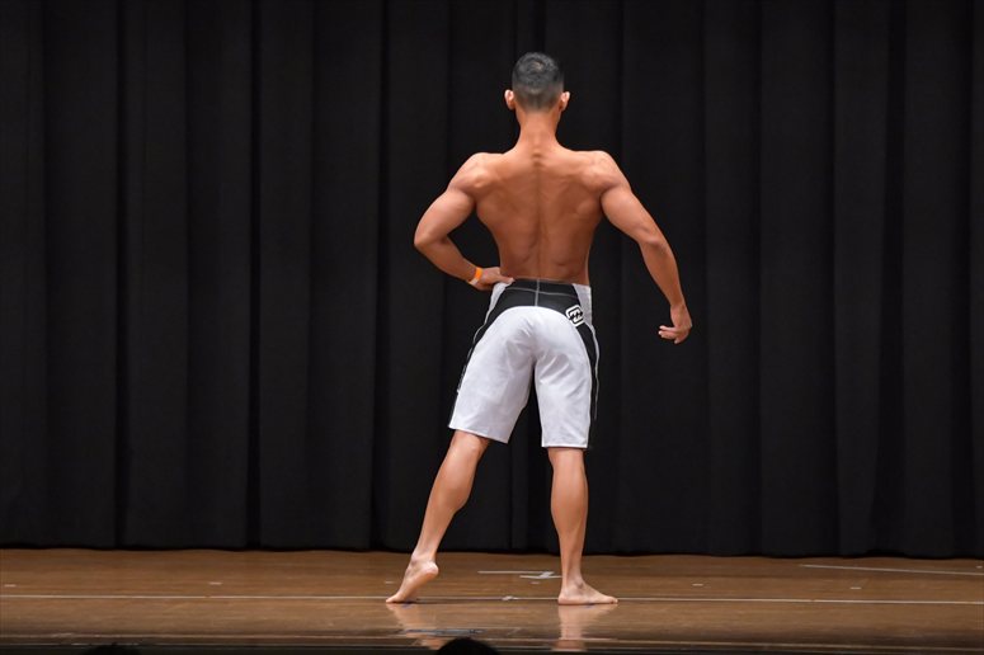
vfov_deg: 6.3
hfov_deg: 9.5
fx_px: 5929
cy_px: 328
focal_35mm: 217
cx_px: 492
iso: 6400
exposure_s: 1/400
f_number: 5.6
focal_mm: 145
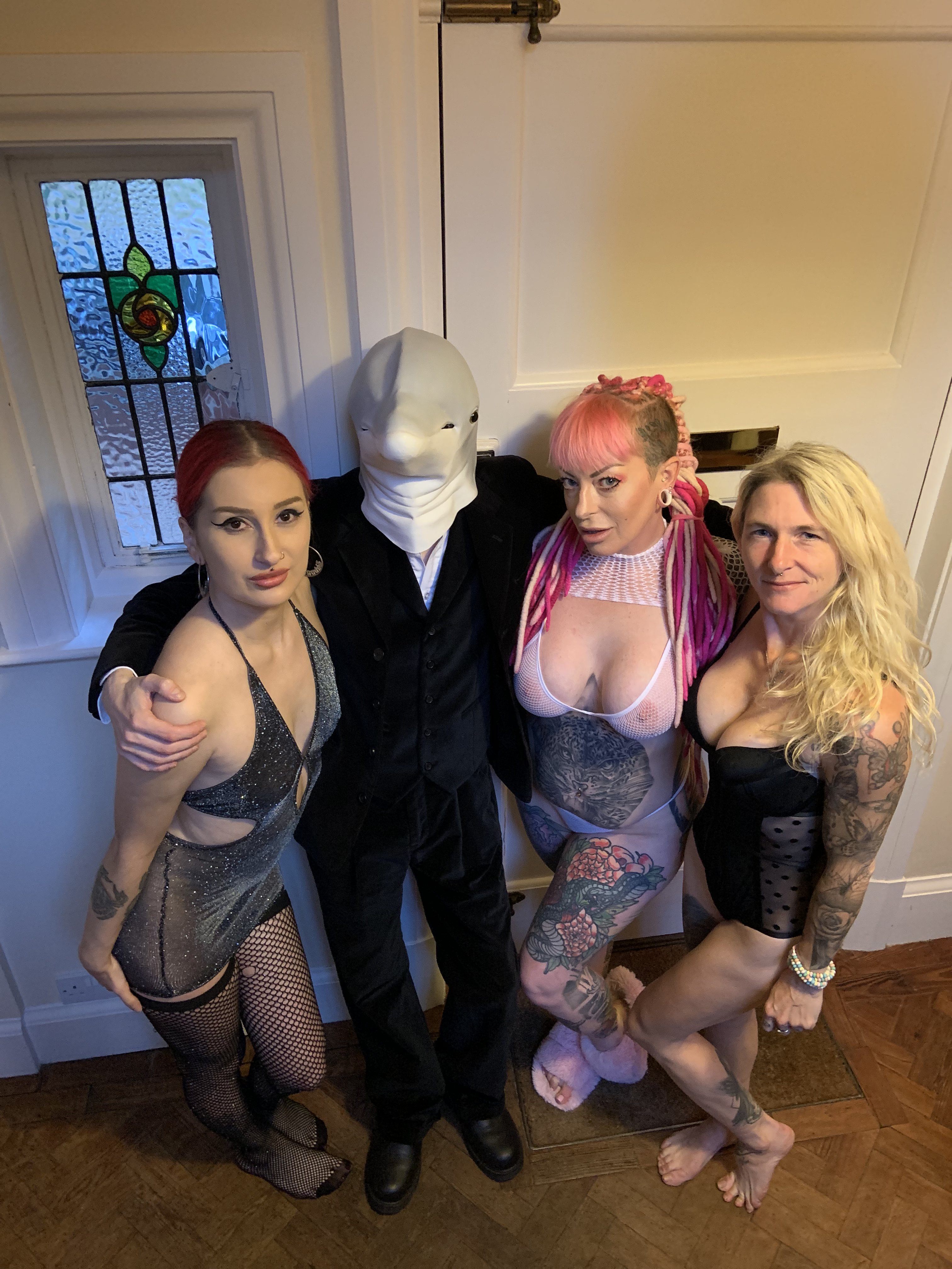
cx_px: 476
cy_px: 634
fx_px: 953
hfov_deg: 53.1
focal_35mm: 26
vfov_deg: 67.3
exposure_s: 1/25
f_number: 1.8
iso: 500
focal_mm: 4.25
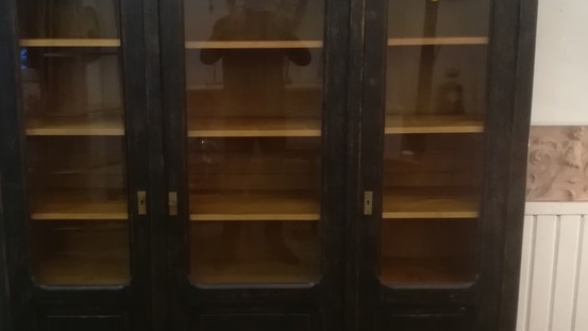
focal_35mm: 41
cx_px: 253
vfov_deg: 29.0
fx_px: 639
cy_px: 189
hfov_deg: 49.3
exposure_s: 1/25
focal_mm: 3.83
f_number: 2.2
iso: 500
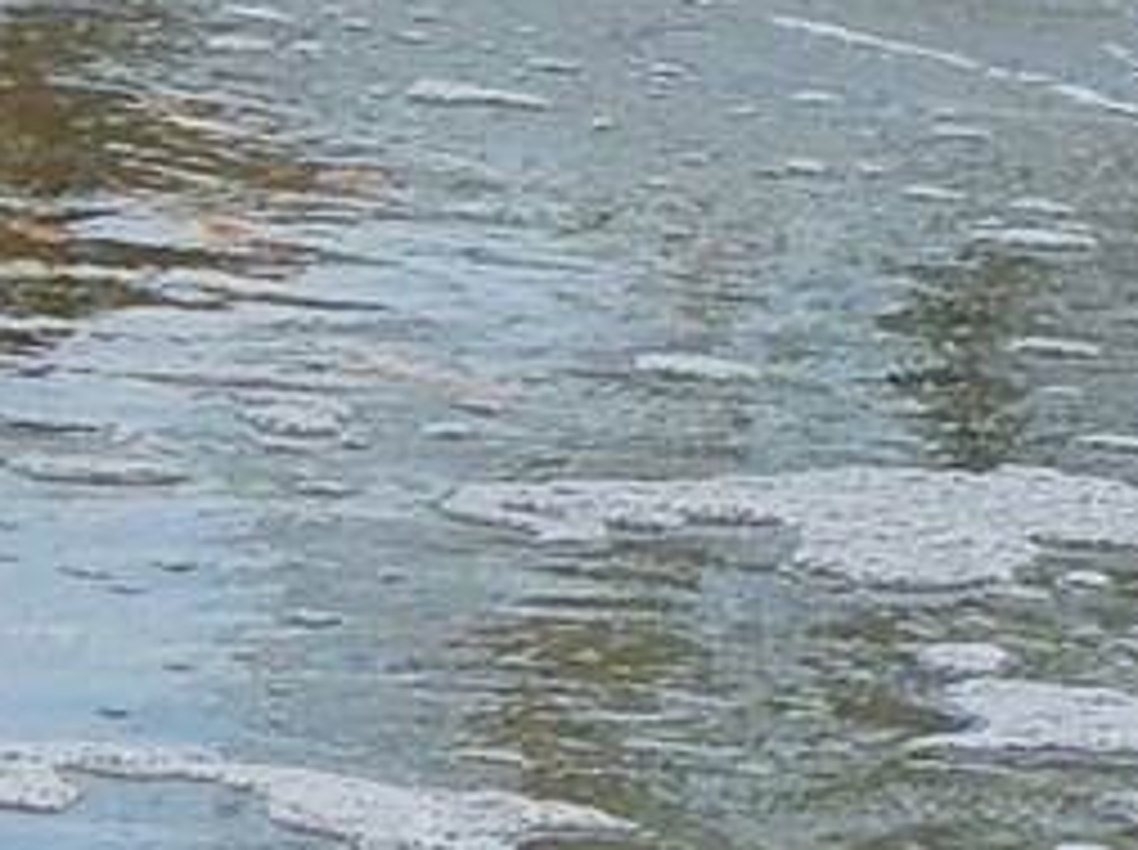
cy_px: 2145
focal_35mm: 836
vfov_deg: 1.8
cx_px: 3365
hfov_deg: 2.4
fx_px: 27444
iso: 125
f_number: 4.8
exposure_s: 1/320
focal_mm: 23.4
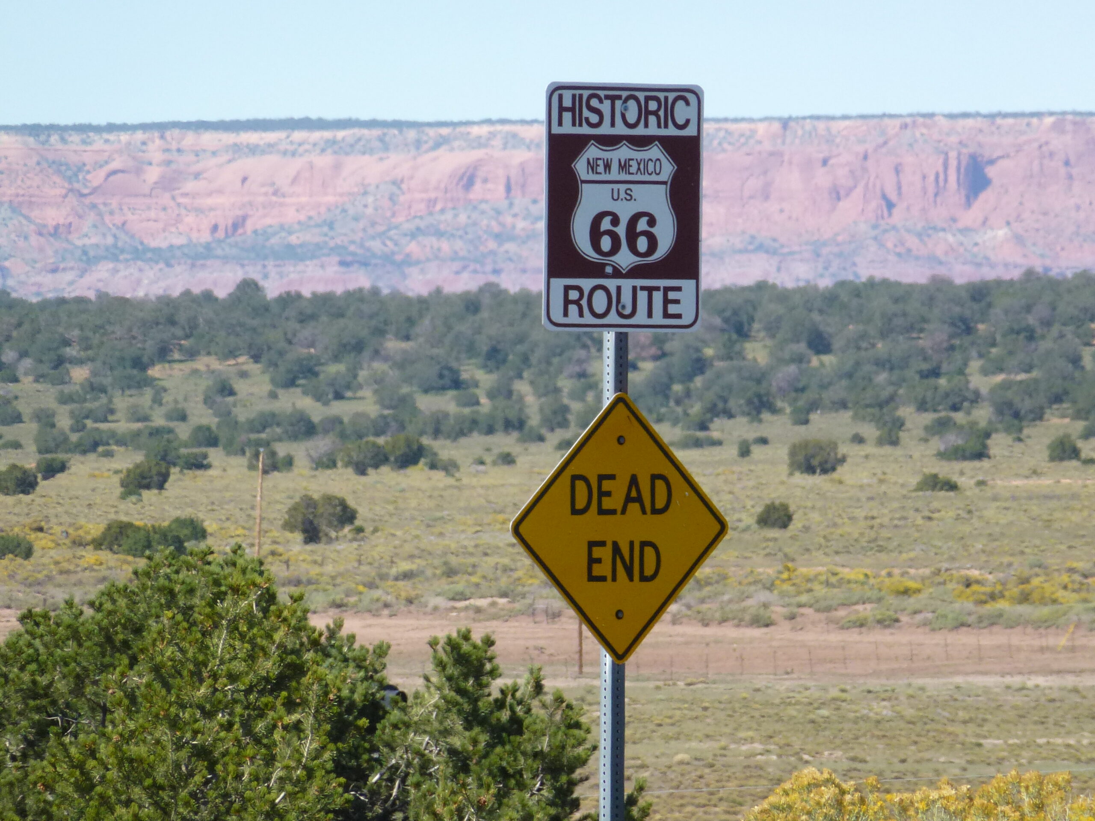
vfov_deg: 3.1
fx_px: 15374
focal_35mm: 486
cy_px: 410
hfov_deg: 4.1
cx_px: 548
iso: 200
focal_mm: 68.8
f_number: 5.9
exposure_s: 1/500
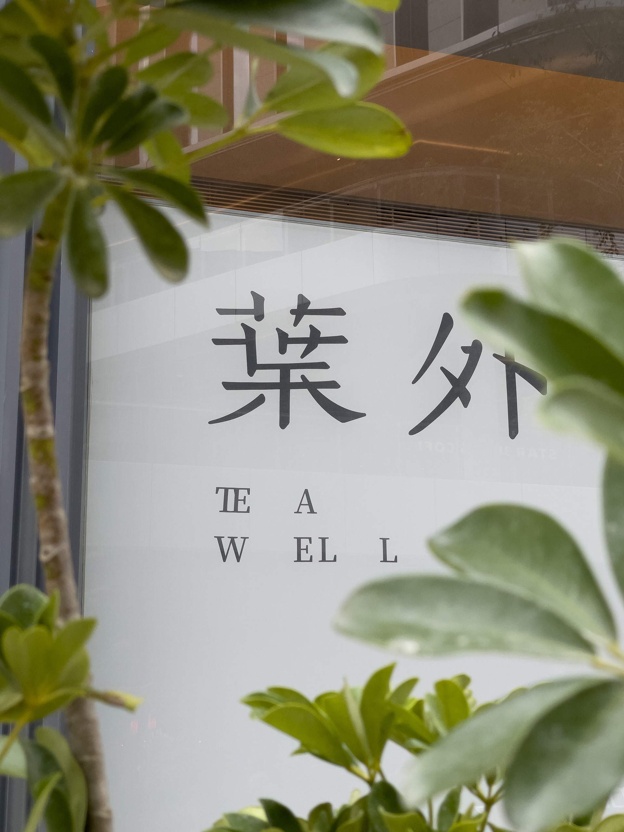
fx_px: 1250
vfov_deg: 36.8
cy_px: 416
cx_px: 312
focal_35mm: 52
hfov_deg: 28.0
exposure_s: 1/320
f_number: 2
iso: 25
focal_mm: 6
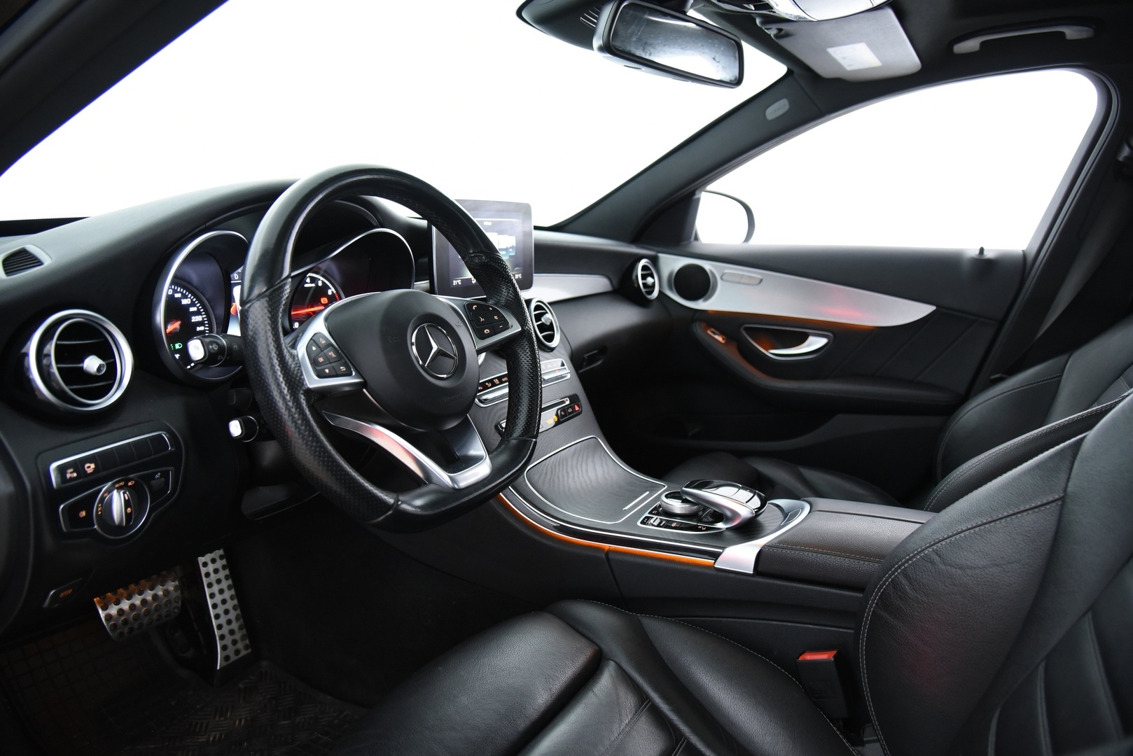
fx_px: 756
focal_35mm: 24
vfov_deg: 53.2
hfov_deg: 73.7
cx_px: 566
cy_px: 378
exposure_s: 1/25
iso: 4000
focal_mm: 24
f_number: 4
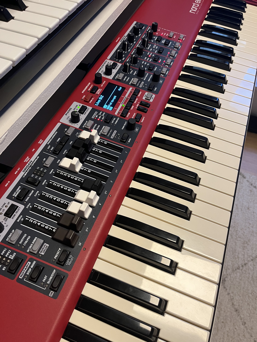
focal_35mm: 26
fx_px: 257
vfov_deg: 67.3
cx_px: 128
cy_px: 171
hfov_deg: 53.1
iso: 500
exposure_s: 1/60
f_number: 1.6
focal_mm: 5.1
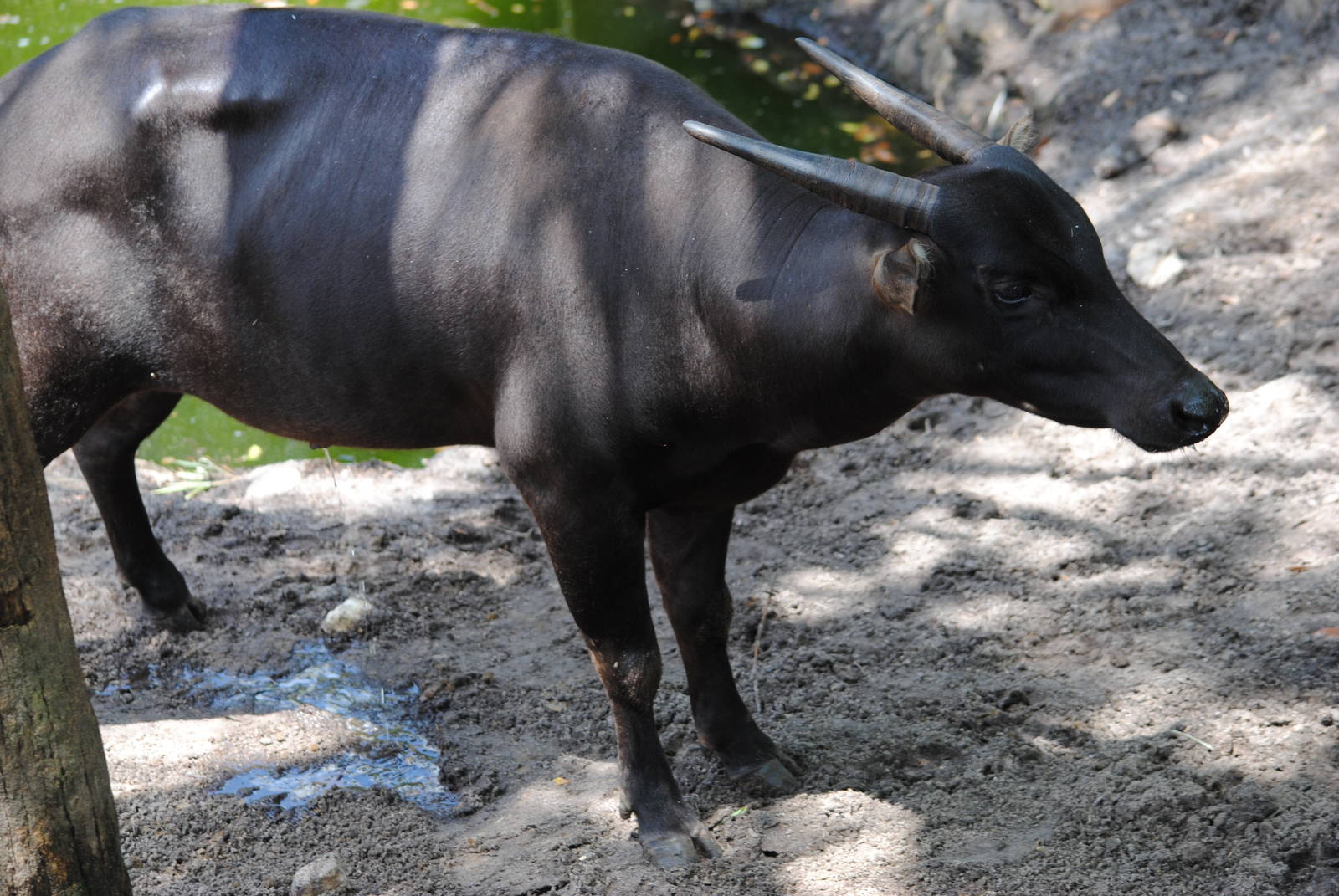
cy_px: 448
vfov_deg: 10.7
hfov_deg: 15.9
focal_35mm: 129
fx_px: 4804
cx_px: 670
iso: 200
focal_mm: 86
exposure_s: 1/125
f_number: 4.5
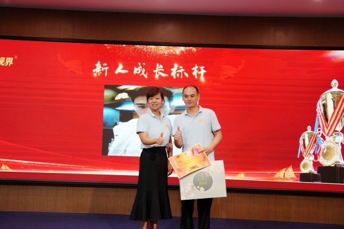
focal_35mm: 57
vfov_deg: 23.8
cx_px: 172
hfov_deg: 35.1
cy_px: 114
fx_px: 545
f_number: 4
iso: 1000
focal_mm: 57
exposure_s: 1/160
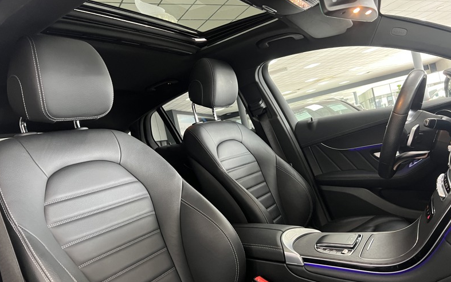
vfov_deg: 44.5
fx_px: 344
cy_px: 149
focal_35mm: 28
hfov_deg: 66.5
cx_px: 227
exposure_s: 1/50
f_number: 1.5
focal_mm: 5.7
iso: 400
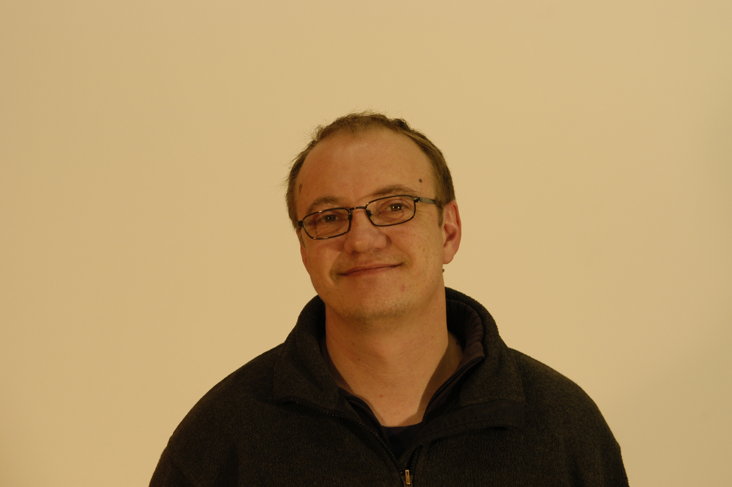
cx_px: 366
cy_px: 244
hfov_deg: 13.1
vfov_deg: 8.7
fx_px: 3200
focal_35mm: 158
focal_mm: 105
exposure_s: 1/250
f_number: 4
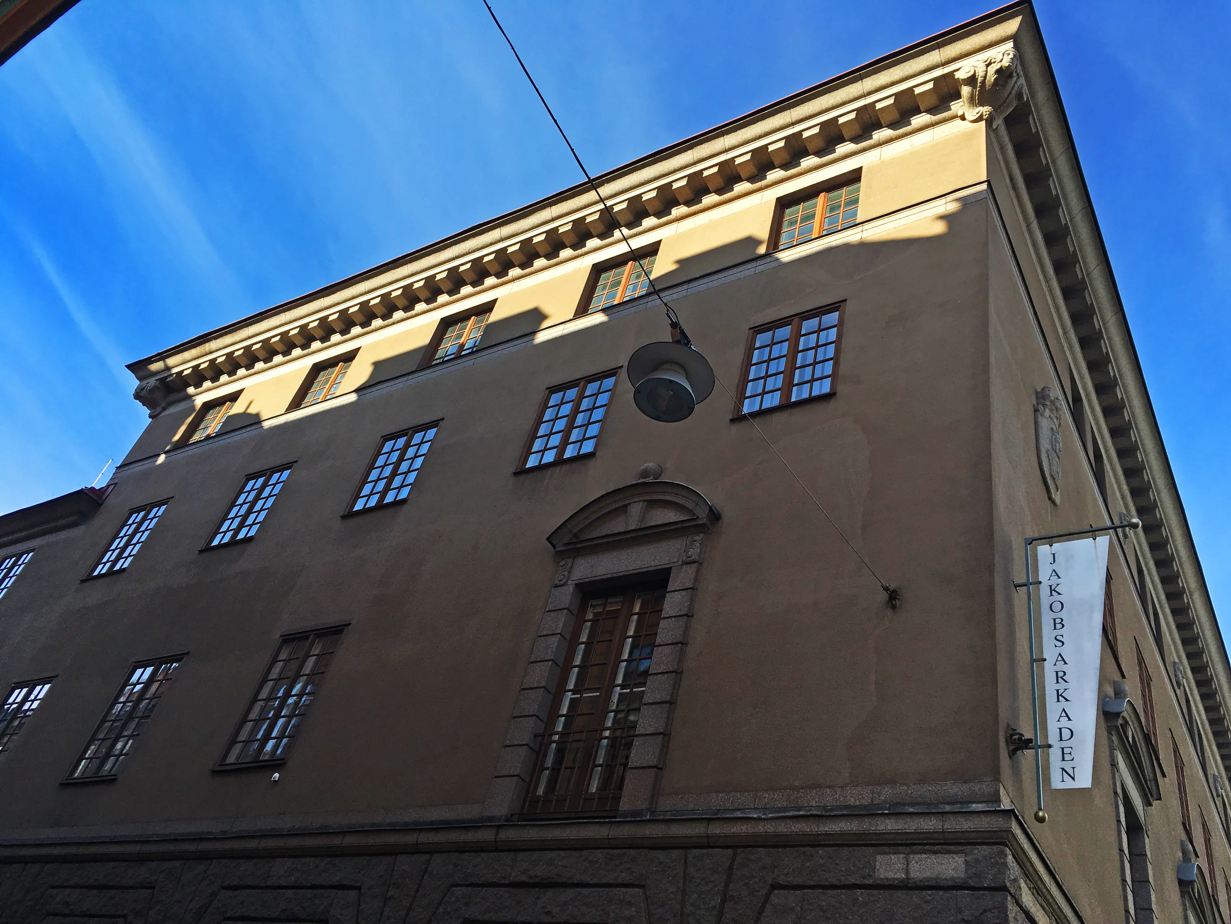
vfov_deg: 48.2
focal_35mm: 29
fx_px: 1031
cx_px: 616
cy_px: 462
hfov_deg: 61.7
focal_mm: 4.15
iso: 25
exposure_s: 1/615
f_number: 2.2
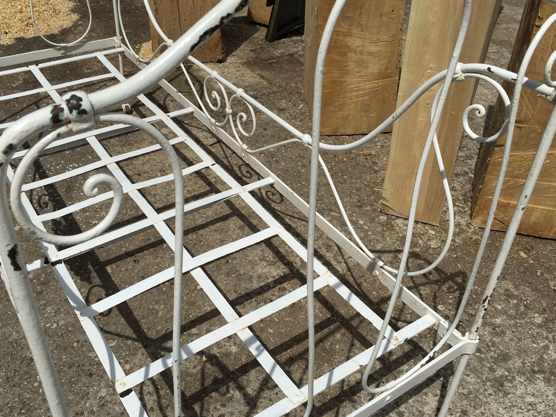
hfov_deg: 53.9
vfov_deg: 41.7
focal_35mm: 34
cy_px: 187
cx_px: 260
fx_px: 546
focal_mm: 4.15
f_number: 2.2
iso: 25
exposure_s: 1/5495
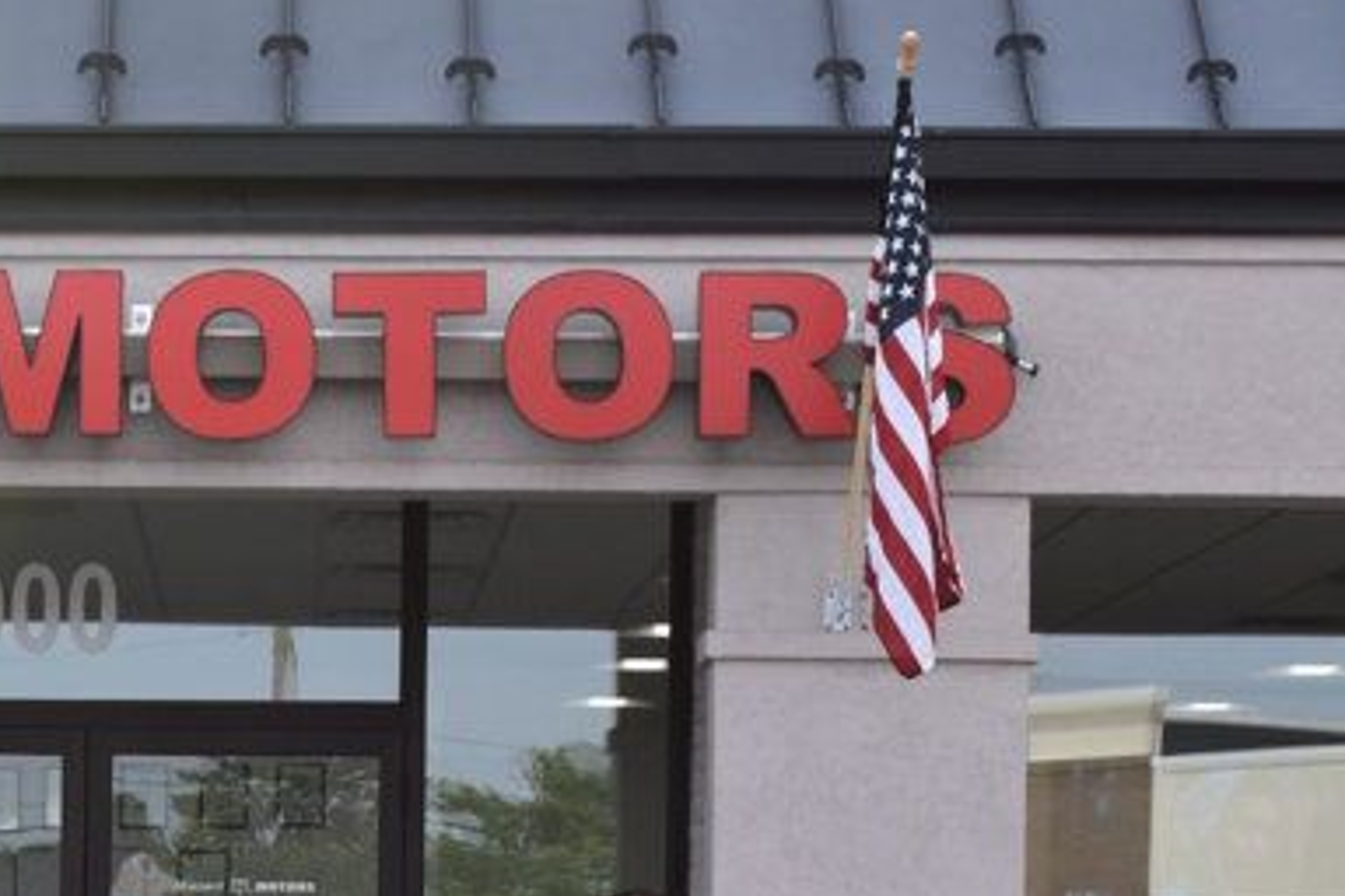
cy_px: 1155
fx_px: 4782
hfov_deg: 15.7
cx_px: 28
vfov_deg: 10.5
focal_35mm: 128
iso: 400
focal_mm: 32
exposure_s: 1/320
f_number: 10
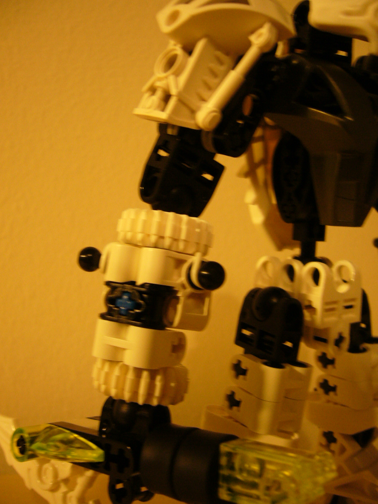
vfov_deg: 52.6
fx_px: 510
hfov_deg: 40.7
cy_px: 252
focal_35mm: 35
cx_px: 189
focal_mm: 5.8
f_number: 2.8
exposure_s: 1/13
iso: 200
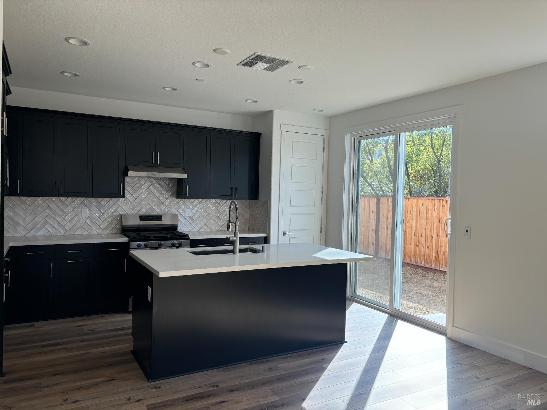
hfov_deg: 67.3
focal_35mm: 26
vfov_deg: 53.1
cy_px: 205
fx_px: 411
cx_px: 274
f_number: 1.6
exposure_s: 1/255
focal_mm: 5.96
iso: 40
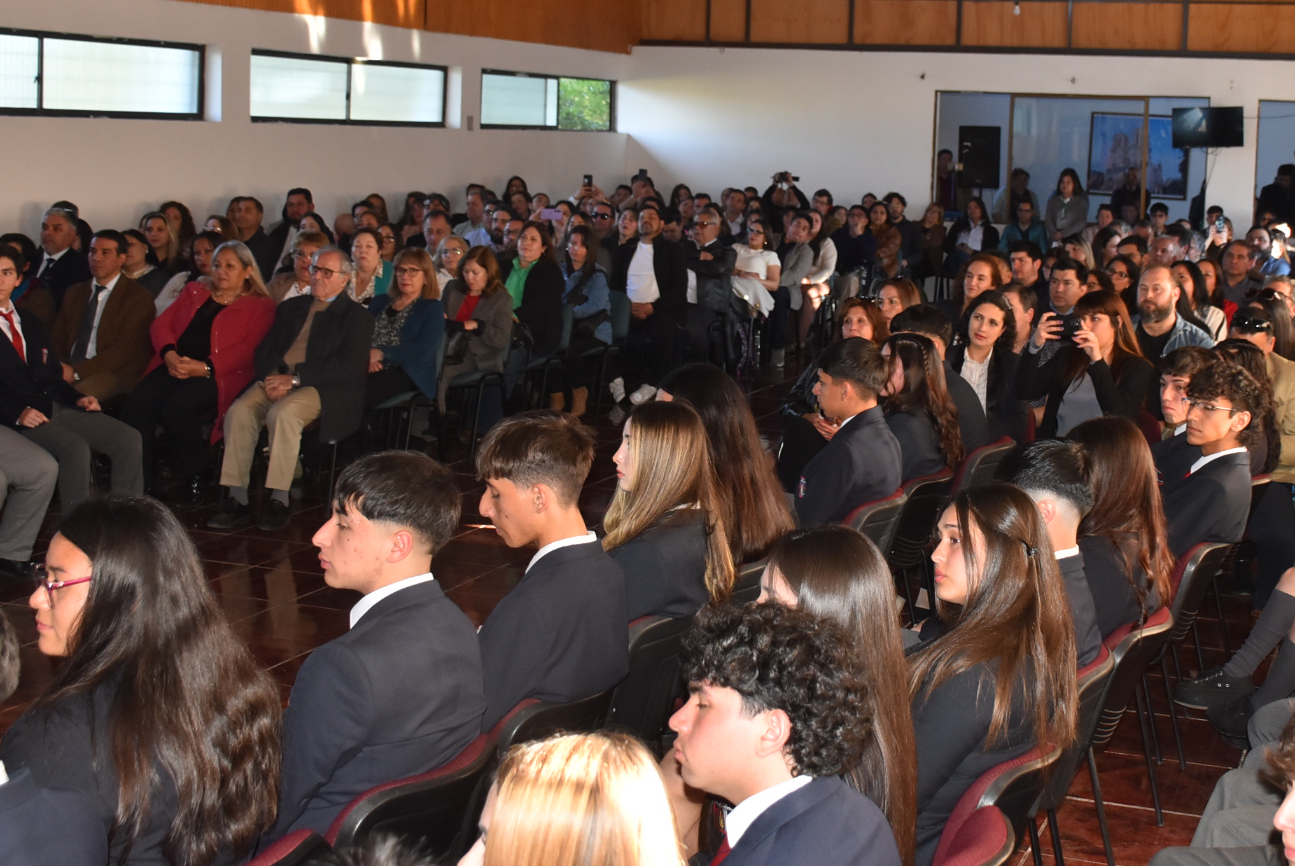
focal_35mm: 51
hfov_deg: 38.8
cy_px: 284
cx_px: 810
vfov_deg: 26.5
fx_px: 1826
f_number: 3.8
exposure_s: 1/160
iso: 800
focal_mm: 23
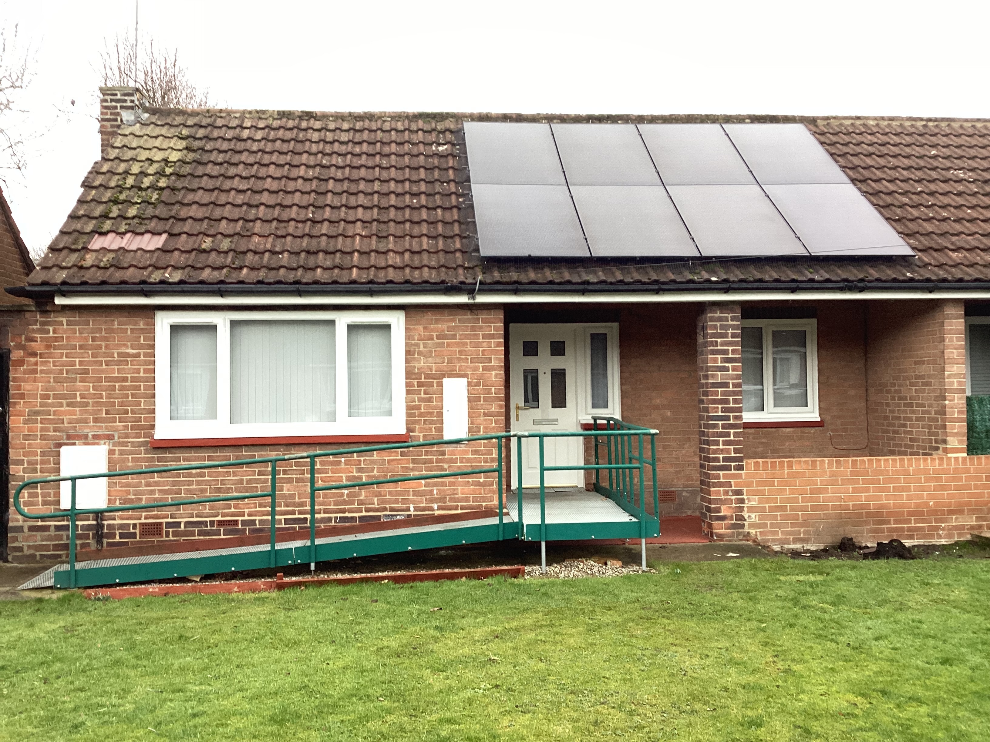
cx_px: 495
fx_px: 887
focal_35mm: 31
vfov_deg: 45.4
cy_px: 371
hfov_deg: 58.4
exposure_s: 1/50
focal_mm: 3.3
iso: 160
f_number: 2.4
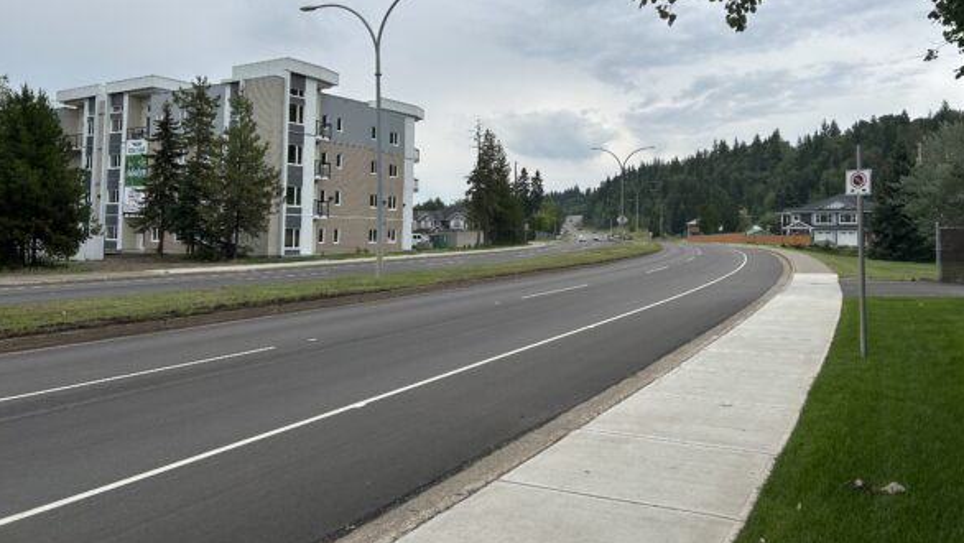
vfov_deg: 39.7
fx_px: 741
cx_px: 489
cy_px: 181
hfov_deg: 66.0
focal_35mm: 29
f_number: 1.5
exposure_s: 1/5587
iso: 50
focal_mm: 5.7
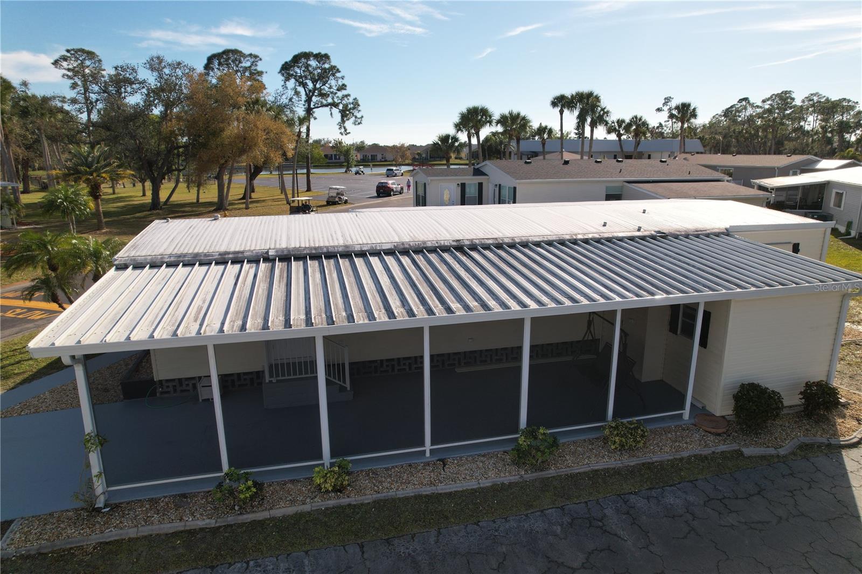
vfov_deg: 57.2
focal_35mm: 22
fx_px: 527
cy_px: 287
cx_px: 431
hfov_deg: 78.6
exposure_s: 1/60
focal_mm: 8.38
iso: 100
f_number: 2.8
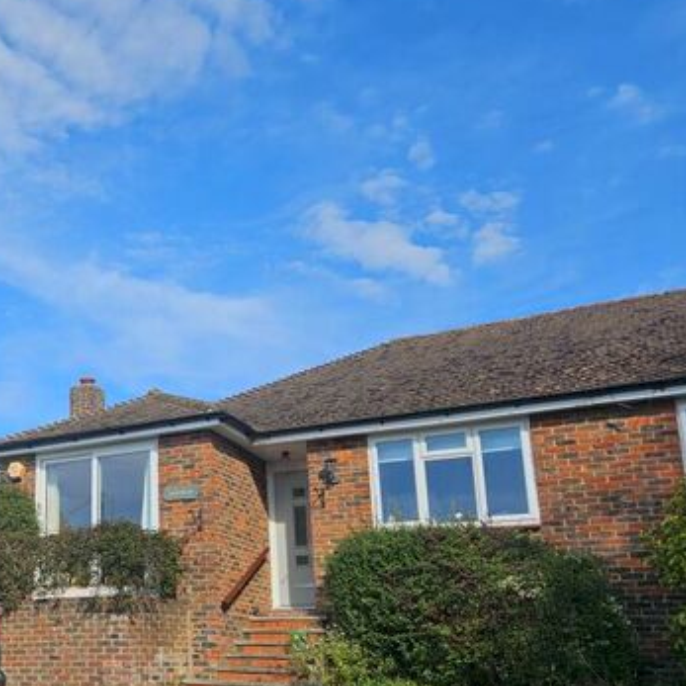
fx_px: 919
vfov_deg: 40.7
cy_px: 426
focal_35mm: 41
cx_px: 34
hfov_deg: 37.5
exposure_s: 1/1957
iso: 25
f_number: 1.8
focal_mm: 5.4
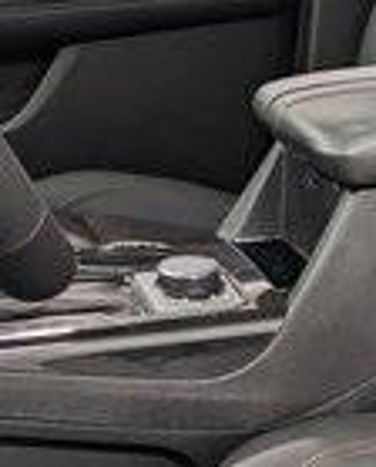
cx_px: 564
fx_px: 1676
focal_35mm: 121
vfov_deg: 15.6
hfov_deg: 12.2
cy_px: 457
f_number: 1.73
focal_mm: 4.38
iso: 157
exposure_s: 1/30
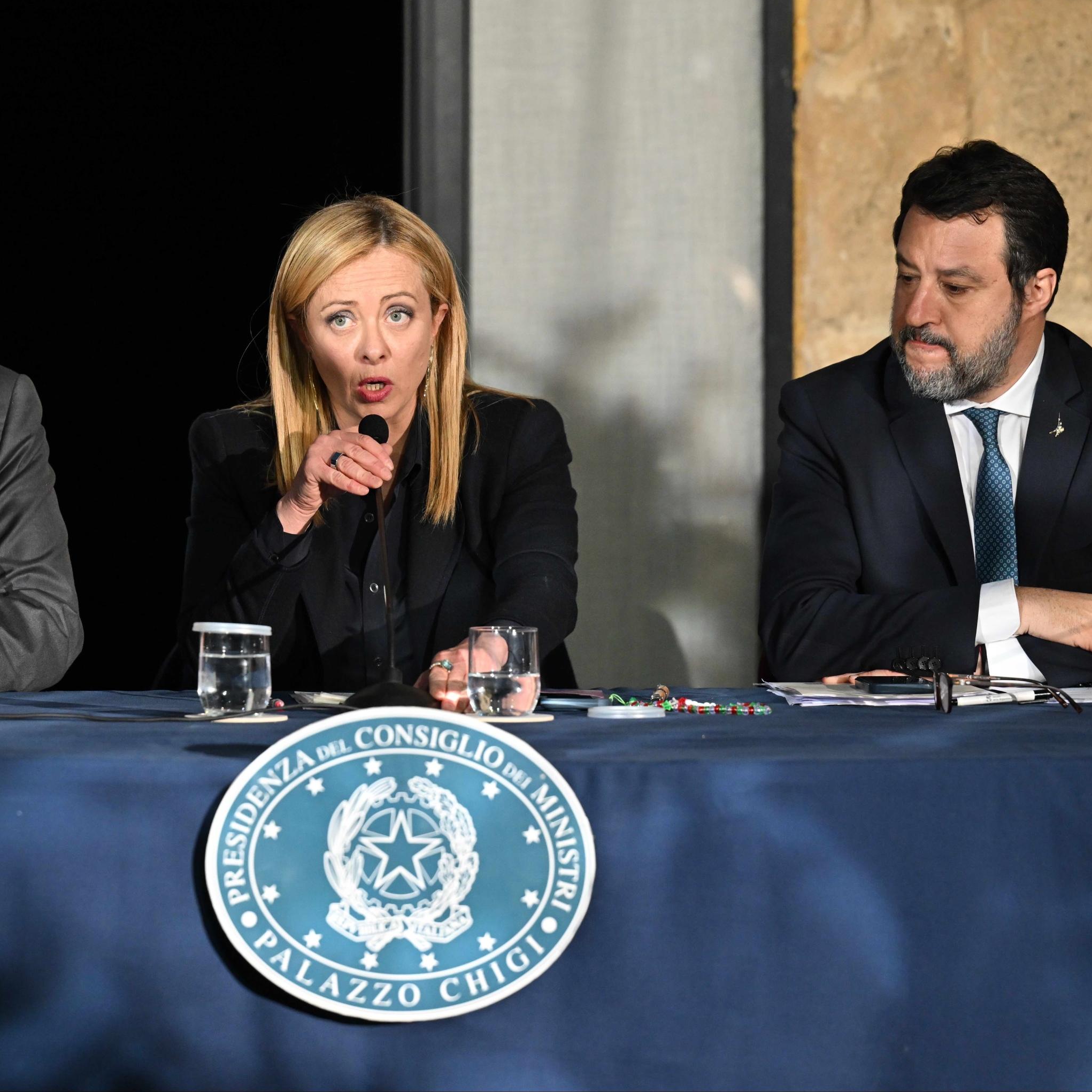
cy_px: 545
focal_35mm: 179
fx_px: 6389
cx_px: 419
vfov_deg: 9.8
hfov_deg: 9.8
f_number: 3.5
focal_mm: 140
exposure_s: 1/400
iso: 2500
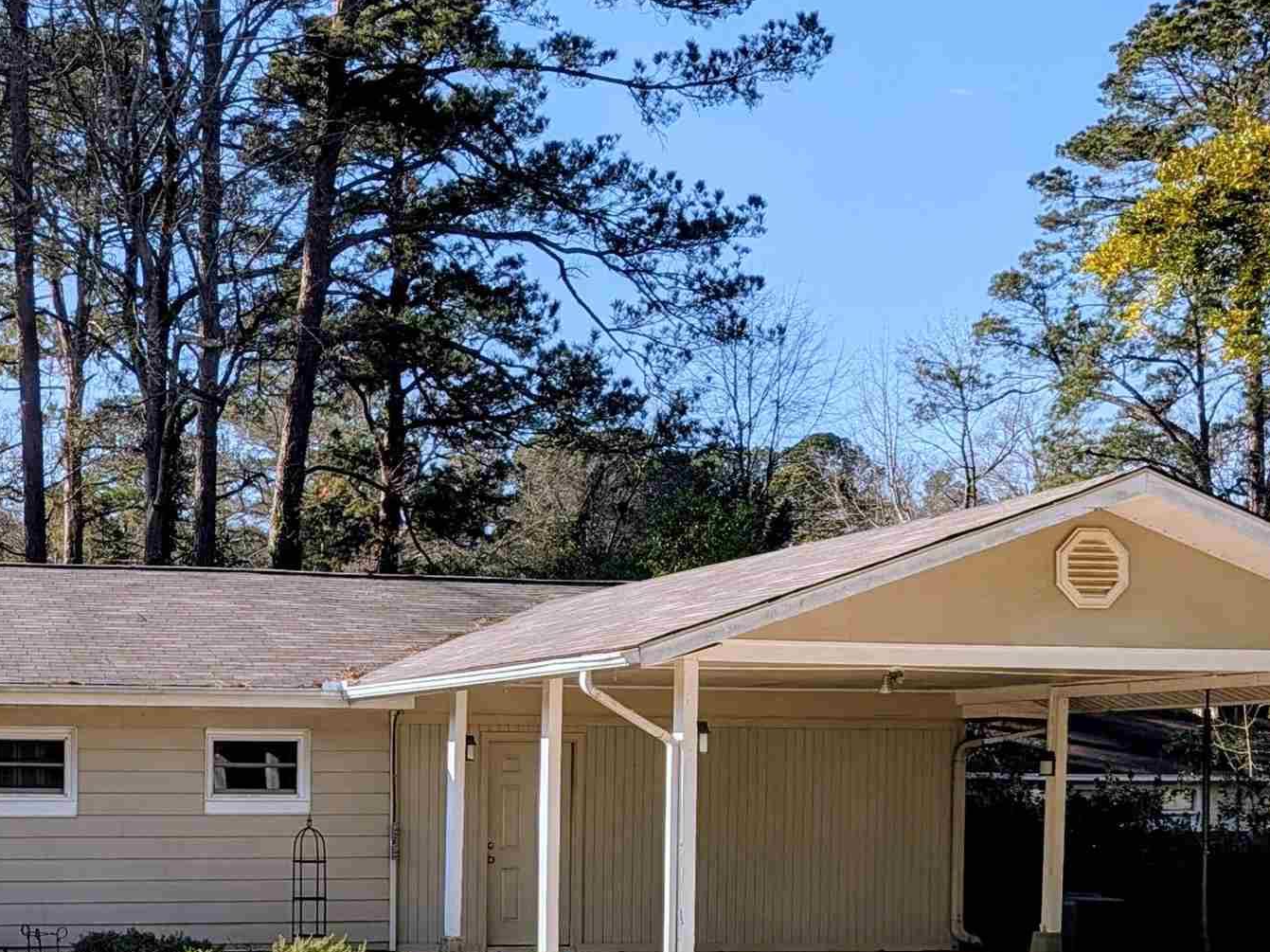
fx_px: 2017
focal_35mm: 55
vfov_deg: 25.6
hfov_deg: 33.5
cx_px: 177
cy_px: 875
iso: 26
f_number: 1.7
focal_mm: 4.53
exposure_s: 1/1418
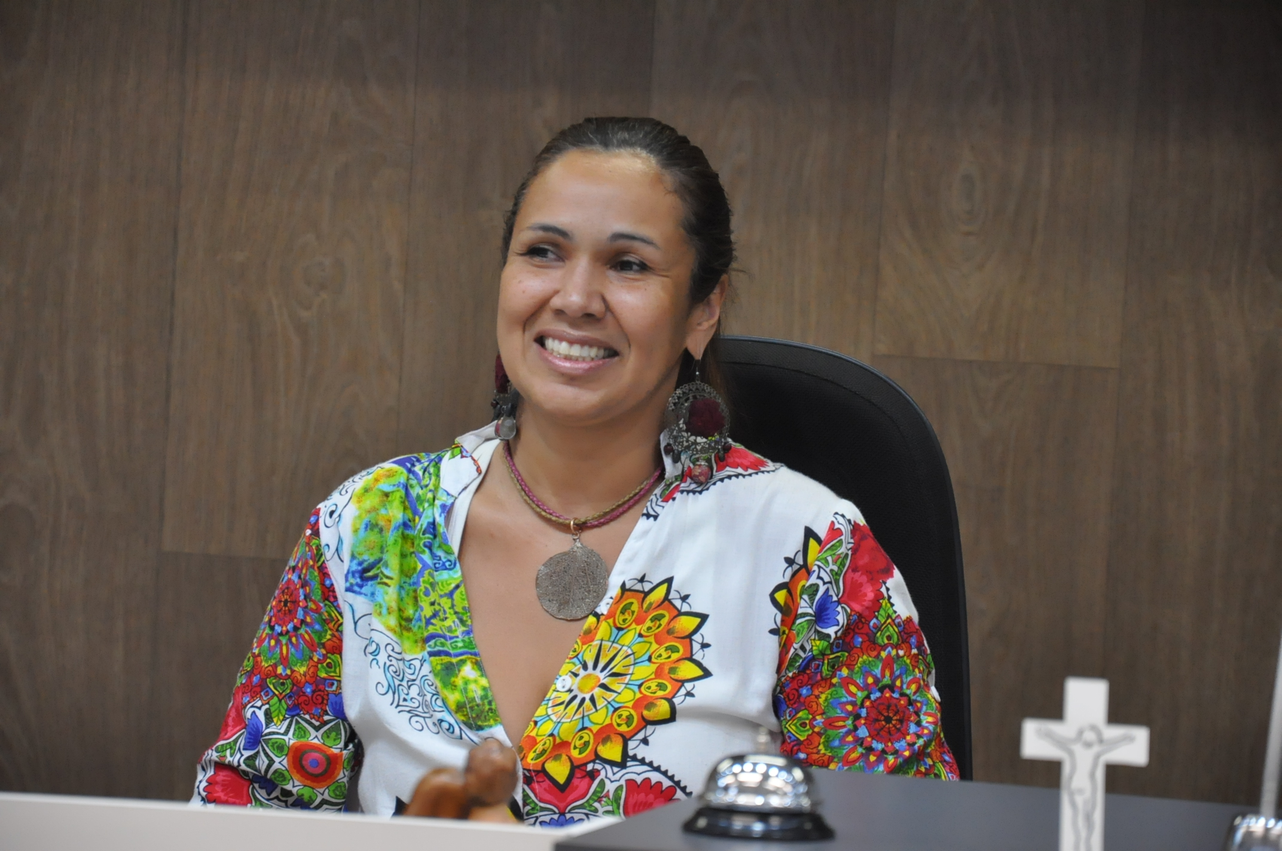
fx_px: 5602
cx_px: 641
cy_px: 426
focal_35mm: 158
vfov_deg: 8.7
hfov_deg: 13.1
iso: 2000
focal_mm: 105
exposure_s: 1/100
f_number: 5.6
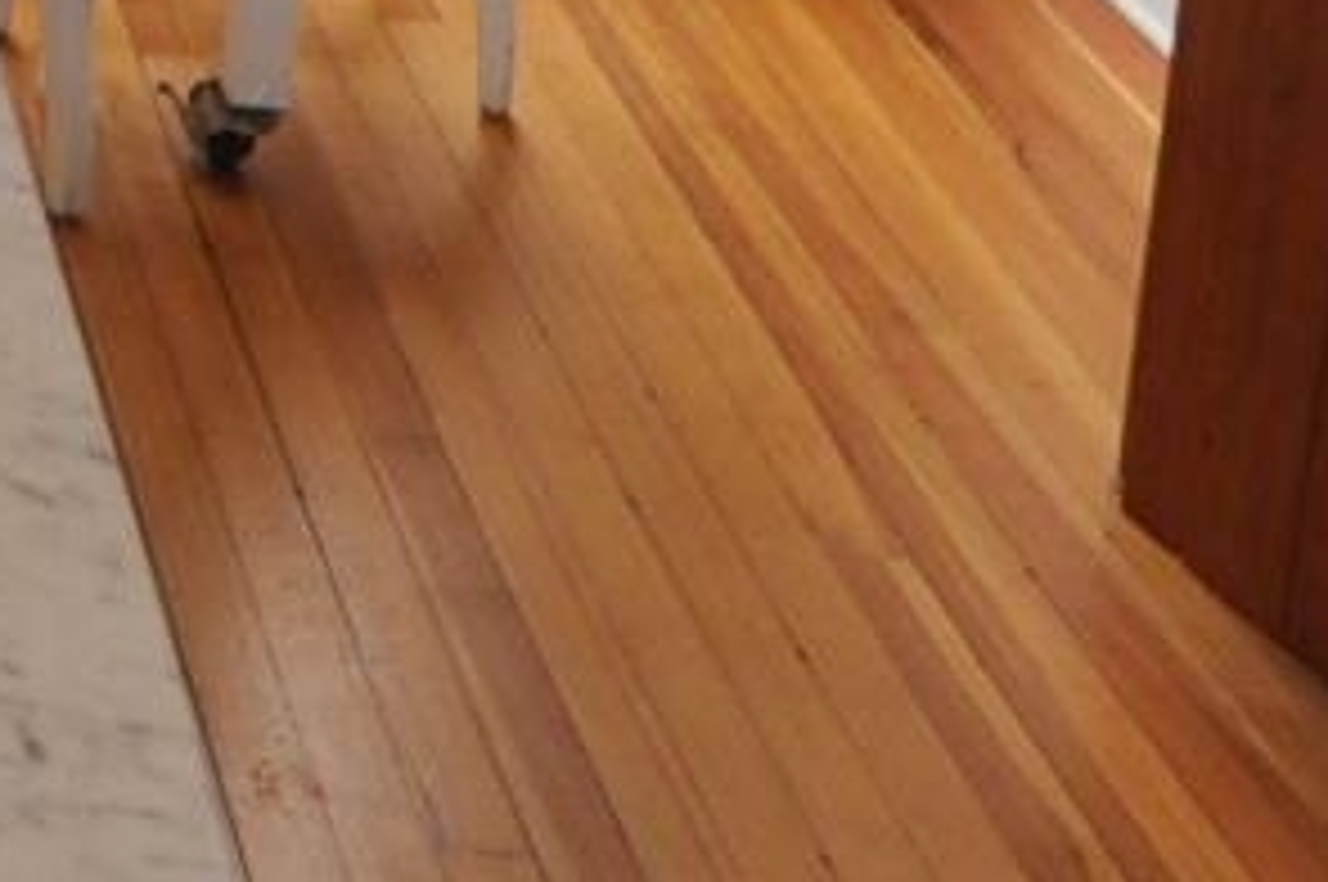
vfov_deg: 11.1
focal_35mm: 109
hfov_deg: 17.5
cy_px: -1017
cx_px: -459
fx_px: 4016
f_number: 3.5
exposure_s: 1/160
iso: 400
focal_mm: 10
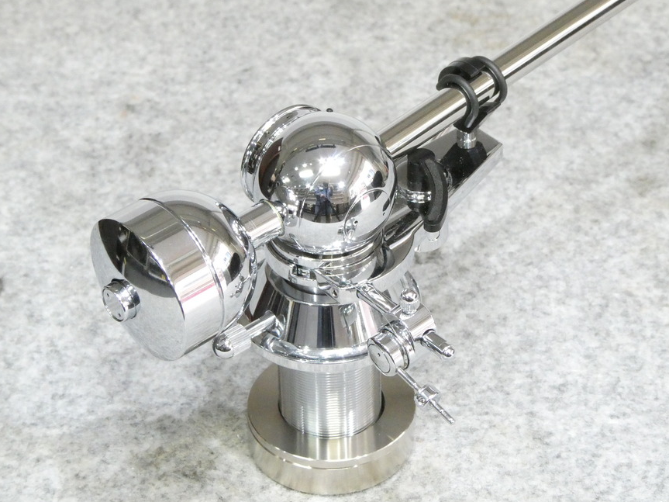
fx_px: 2667
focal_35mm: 138
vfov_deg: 10.7
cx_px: 300
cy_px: 271
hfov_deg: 14.3
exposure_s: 1/50
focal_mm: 22.3
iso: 1600
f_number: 5.2
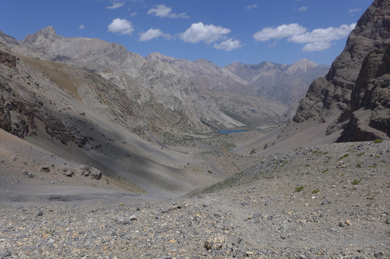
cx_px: 192
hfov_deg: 71.5
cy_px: 126
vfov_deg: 51.2
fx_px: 271
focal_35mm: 25
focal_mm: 4.7
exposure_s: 1/1600
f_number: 3.5
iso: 80
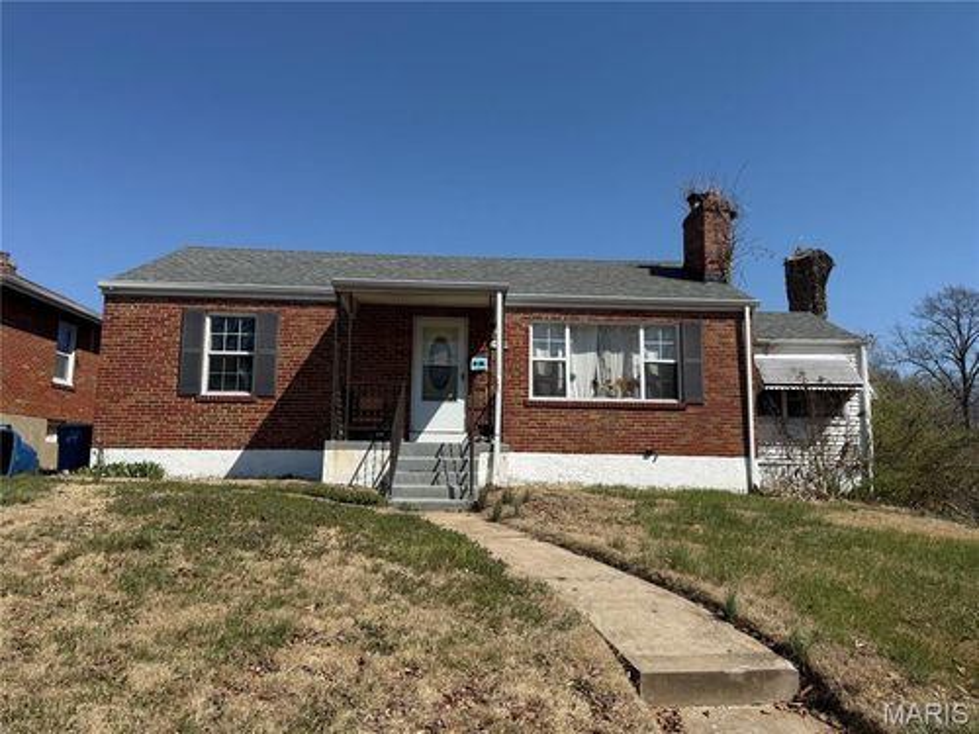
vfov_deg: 56.8
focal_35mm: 24
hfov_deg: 71.6
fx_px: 679
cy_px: 367
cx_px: 490
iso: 80
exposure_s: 1/6173
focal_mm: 6.76
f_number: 1.78
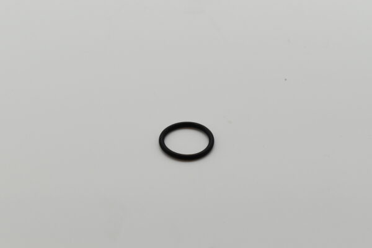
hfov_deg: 24.6
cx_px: 186
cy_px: 124
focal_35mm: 82
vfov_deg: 16.6
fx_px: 852
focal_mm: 55
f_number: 8
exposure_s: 1/1600
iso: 1600
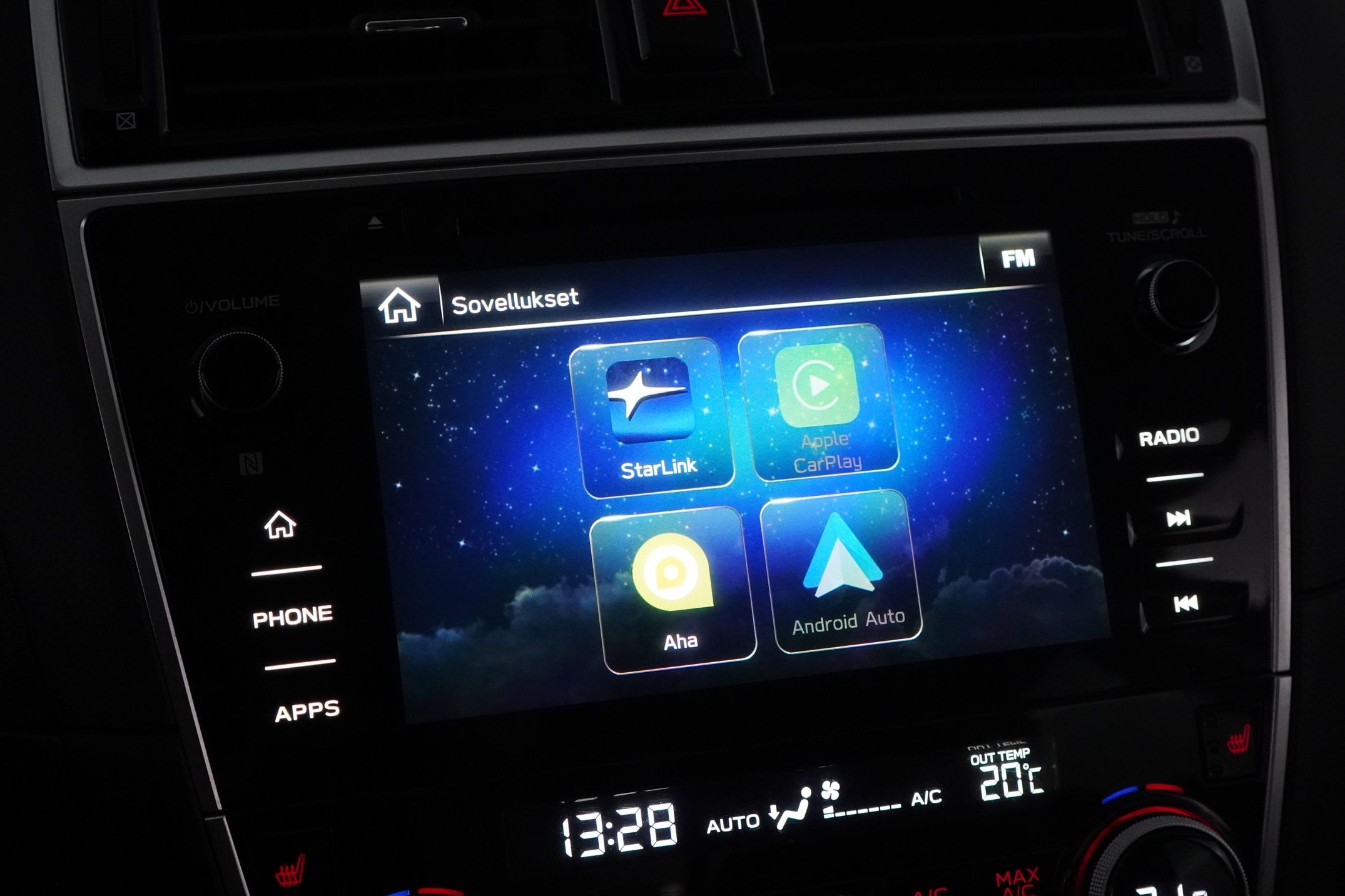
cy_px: 483
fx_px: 1889
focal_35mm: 51
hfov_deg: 39.1
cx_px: 770
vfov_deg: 26.7
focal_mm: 29
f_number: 4
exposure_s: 1/160
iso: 3200
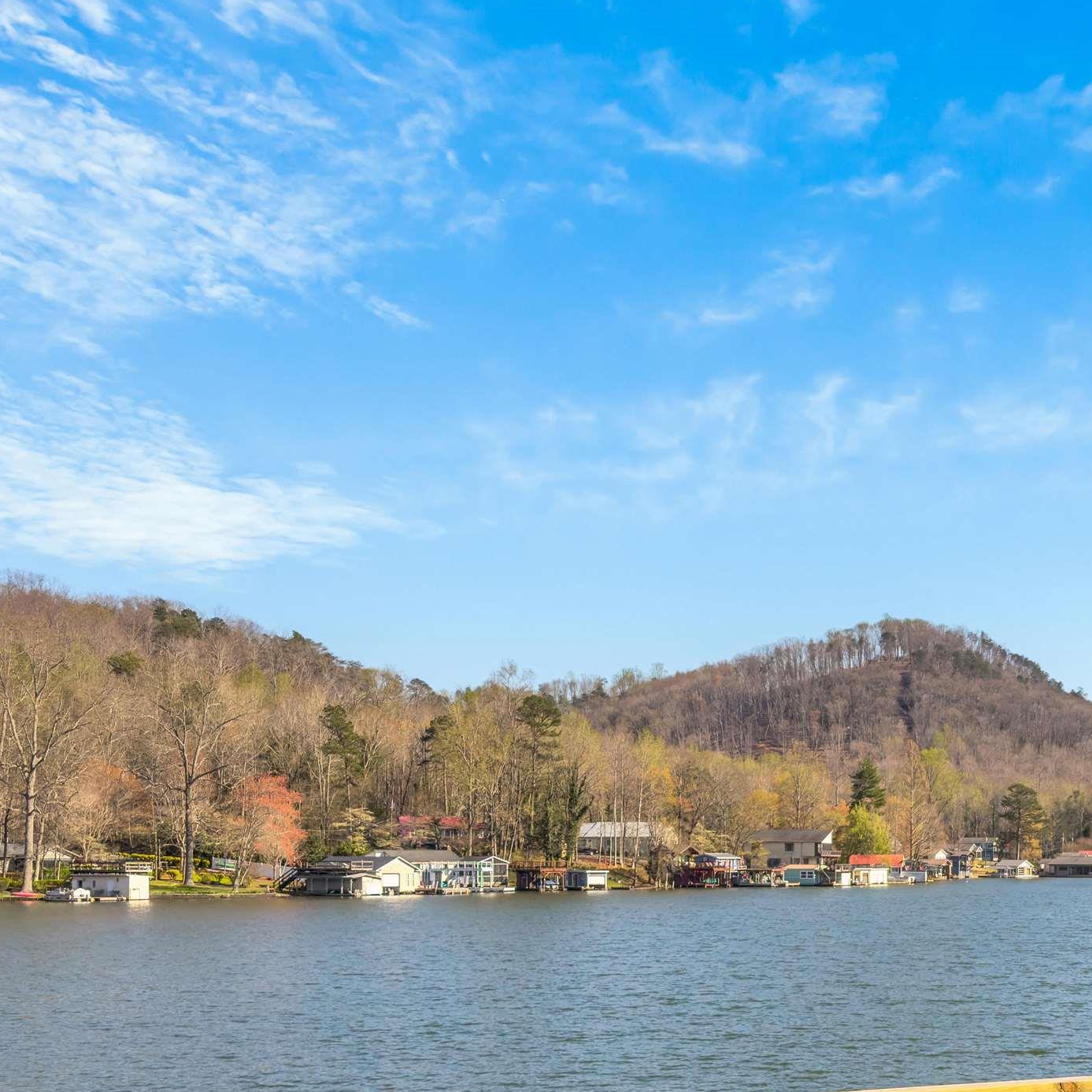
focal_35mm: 47
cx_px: 951
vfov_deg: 35.2
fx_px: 1677
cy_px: 827
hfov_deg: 34.4
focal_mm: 6.76
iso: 64
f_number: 1.8
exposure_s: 1/5000
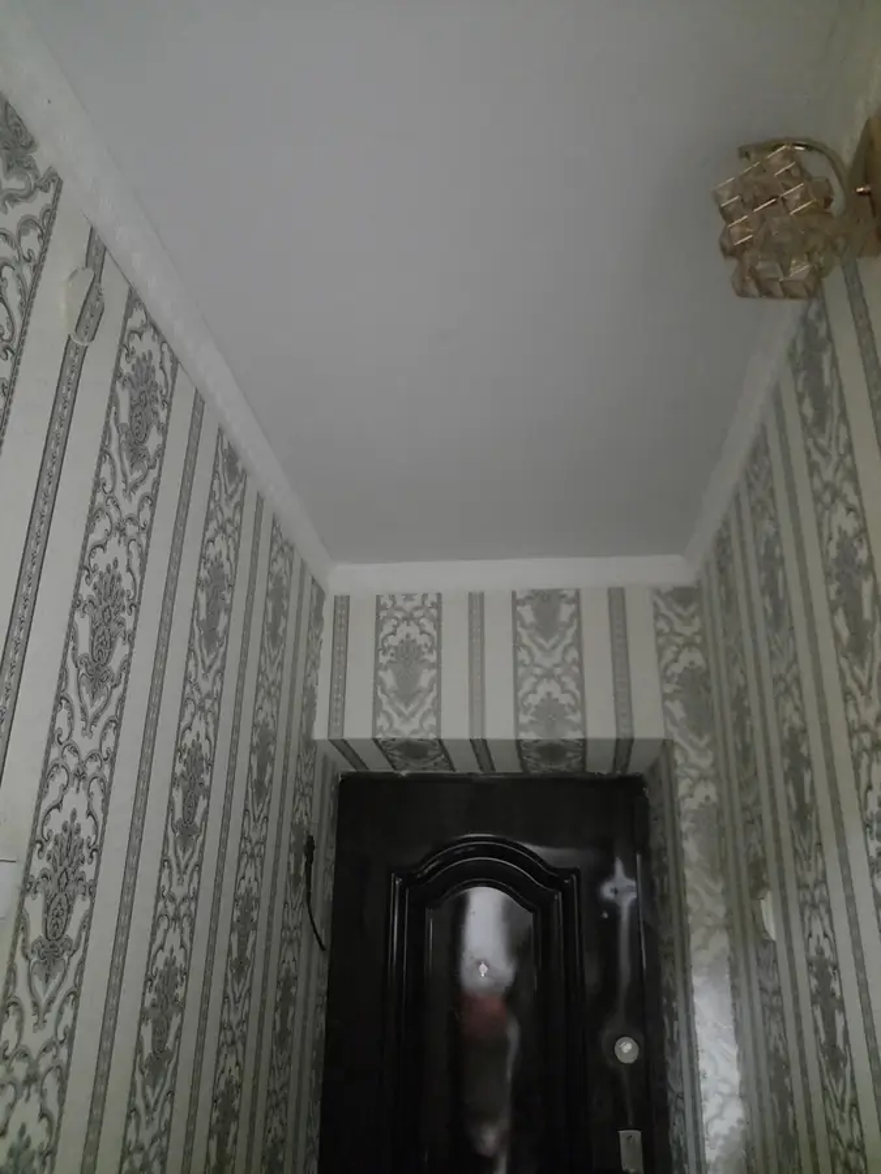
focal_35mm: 25
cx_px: 440
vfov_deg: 69.4
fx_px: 848
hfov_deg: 54.9
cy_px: 587
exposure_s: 1/10
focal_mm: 4.6
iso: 2500
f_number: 2
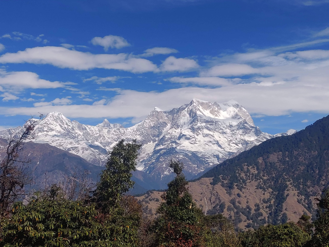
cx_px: 164
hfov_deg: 69.4
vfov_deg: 54.9
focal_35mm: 25
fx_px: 238
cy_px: 124
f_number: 1.7
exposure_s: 1/3612
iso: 100
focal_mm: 4.25
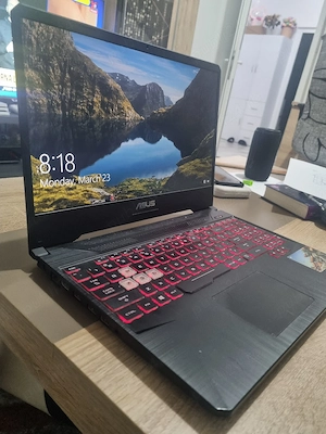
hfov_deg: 53.1
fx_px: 326
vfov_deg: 67.3
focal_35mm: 26
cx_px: 163
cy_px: 217
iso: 640
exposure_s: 1/30
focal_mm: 5.4
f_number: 1.8
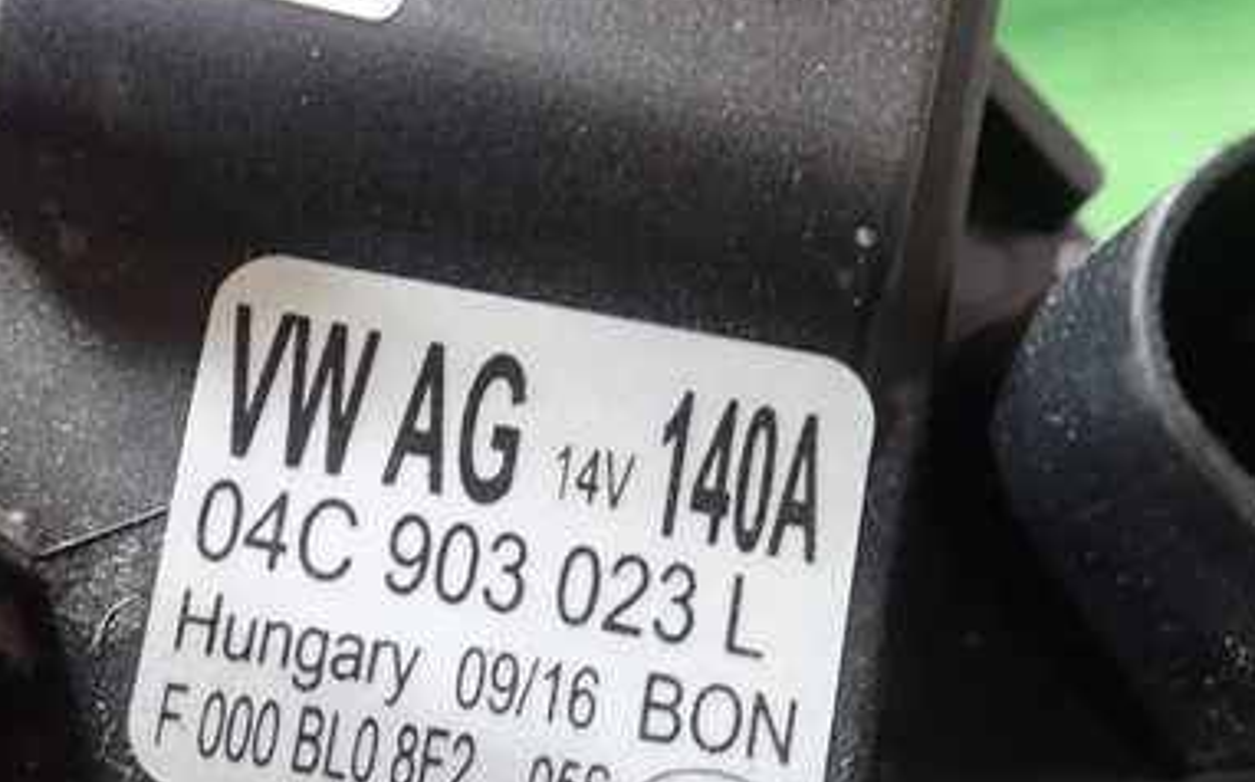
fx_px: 1709
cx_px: 526
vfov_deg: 25.6
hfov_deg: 40.2
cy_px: 555
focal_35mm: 50
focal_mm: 5.5
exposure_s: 1/60
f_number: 2.3
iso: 800
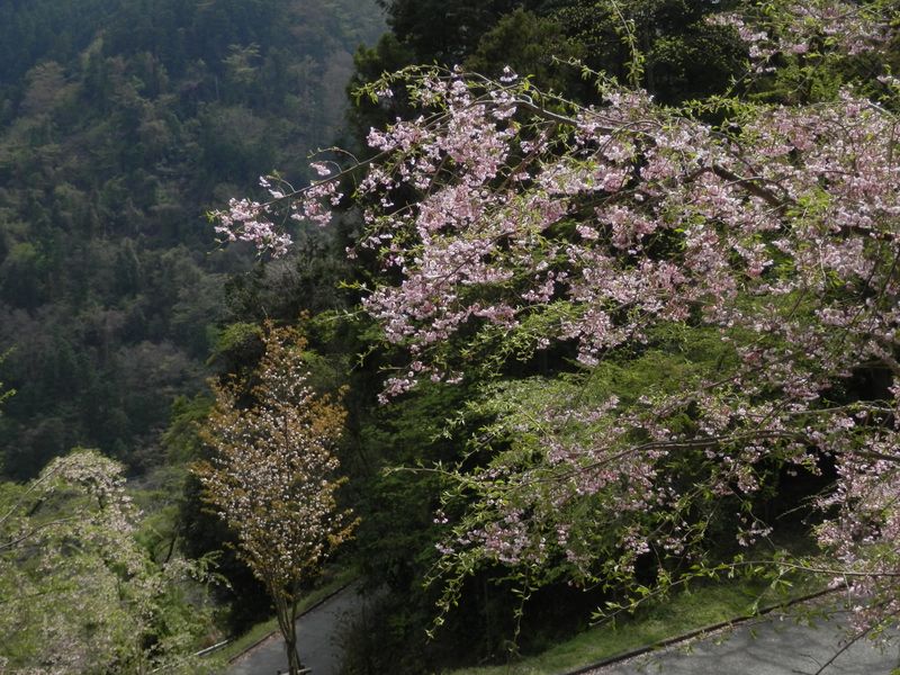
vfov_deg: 29.7
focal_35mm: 49
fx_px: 1274
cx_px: 450
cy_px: 338
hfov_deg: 38.9
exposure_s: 1/500
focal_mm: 8.9
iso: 80
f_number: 4
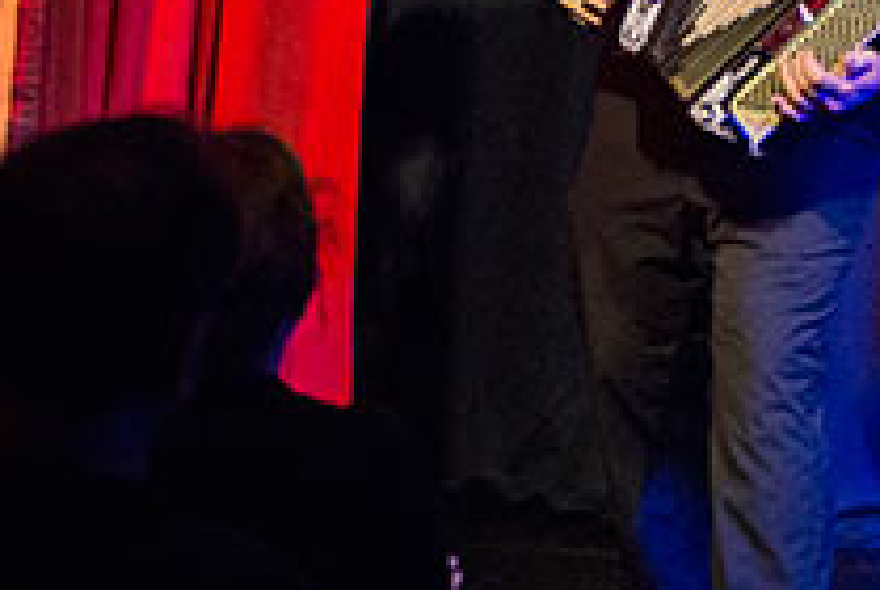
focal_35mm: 122
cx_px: 914
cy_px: 82
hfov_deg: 16.4
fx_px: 2986
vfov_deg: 11.2
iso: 1600
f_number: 2.8
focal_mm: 44
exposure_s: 1/250
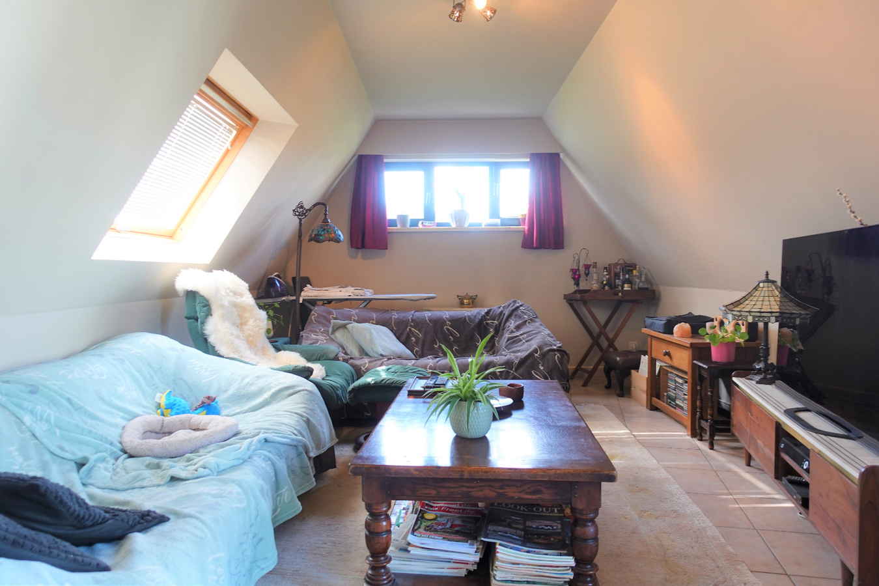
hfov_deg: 73.7
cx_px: 440
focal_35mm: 24
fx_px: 586
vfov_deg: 53.1
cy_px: 293
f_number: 2.5
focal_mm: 8.8
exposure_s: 1/30
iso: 125
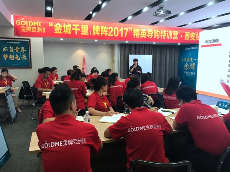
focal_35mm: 28
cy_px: 86
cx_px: 115
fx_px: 186
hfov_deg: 63.4
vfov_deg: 49.7
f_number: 1.8
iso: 40
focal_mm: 3.99
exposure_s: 1/16
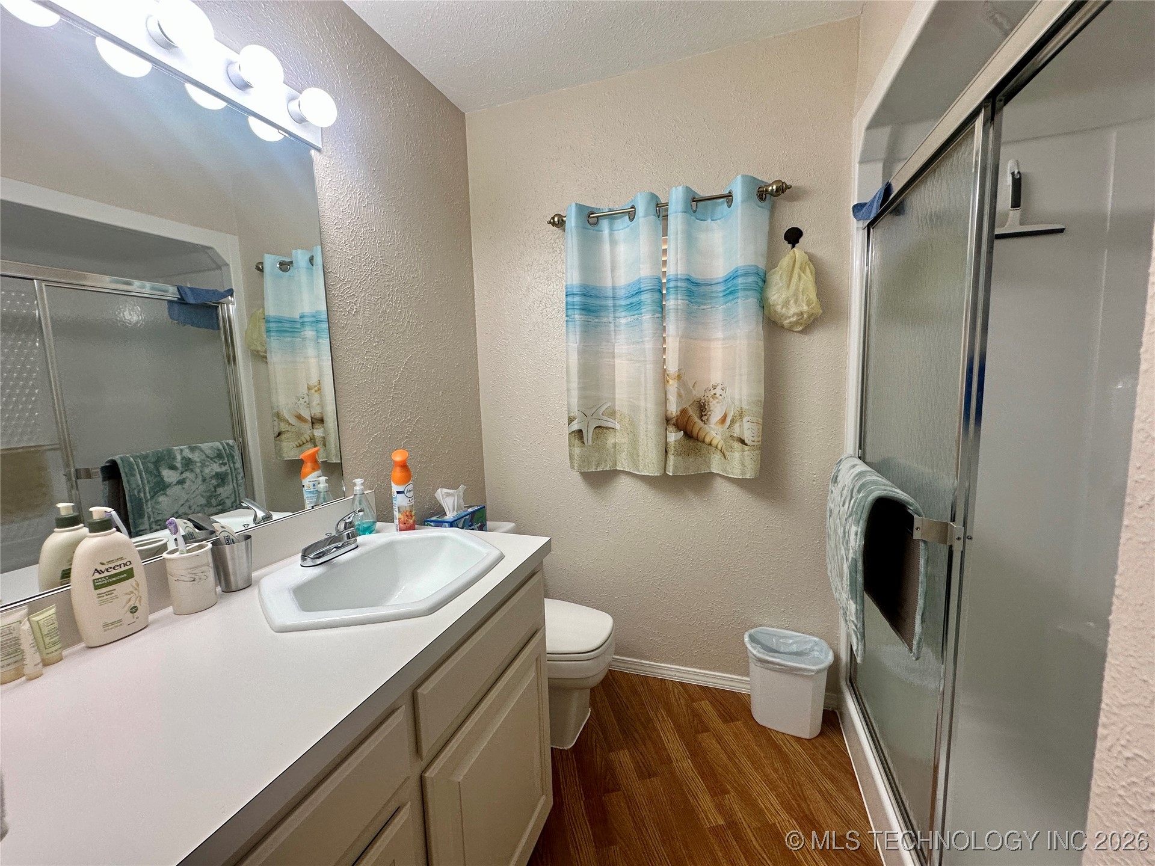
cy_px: 433
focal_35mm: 14
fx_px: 467
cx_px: 578
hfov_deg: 102.1
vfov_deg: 85.7
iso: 125
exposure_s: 1/120
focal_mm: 2.22
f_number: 2.2
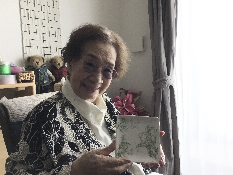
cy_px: 88
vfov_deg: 45.4
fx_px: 209
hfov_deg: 58.4
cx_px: 116
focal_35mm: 31
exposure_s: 1/40
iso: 32
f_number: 2.4
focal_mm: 3.3
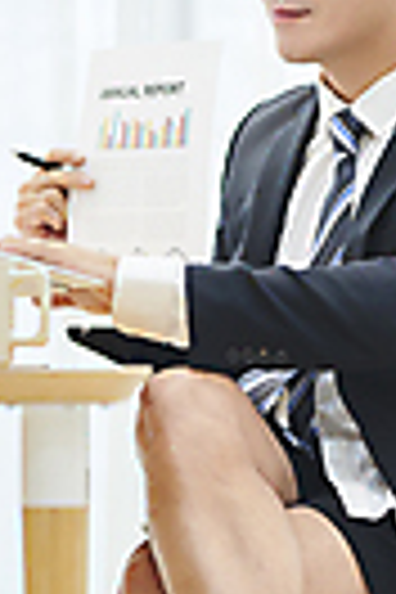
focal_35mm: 258
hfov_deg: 5.3
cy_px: 392
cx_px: 223
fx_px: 4257
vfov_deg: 8.0
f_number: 2.2
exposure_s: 1/200
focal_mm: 85
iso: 500
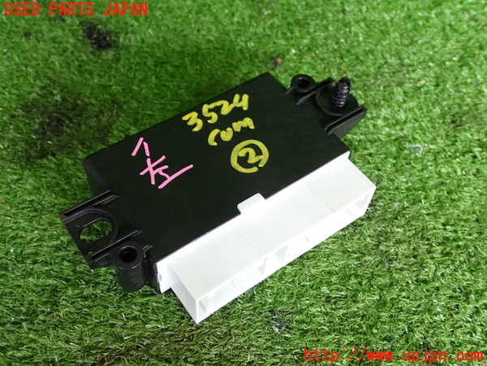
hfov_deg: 49.0
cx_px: 244
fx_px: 535
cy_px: 183
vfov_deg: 37.7
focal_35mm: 38
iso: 200
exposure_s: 1/40
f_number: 2.7
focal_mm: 6.83
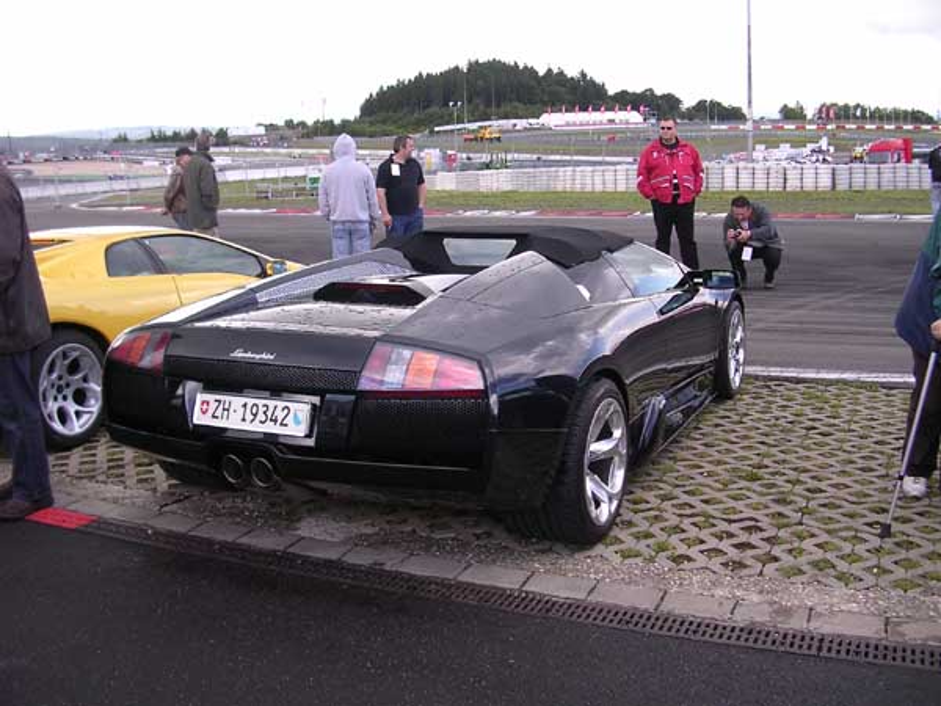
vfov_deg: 37.7
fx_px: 1033
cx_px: 470
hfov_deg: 49.0
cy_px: 353
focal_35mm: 38
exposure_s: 1/253
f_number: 2.8
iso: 100
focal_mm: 5.8
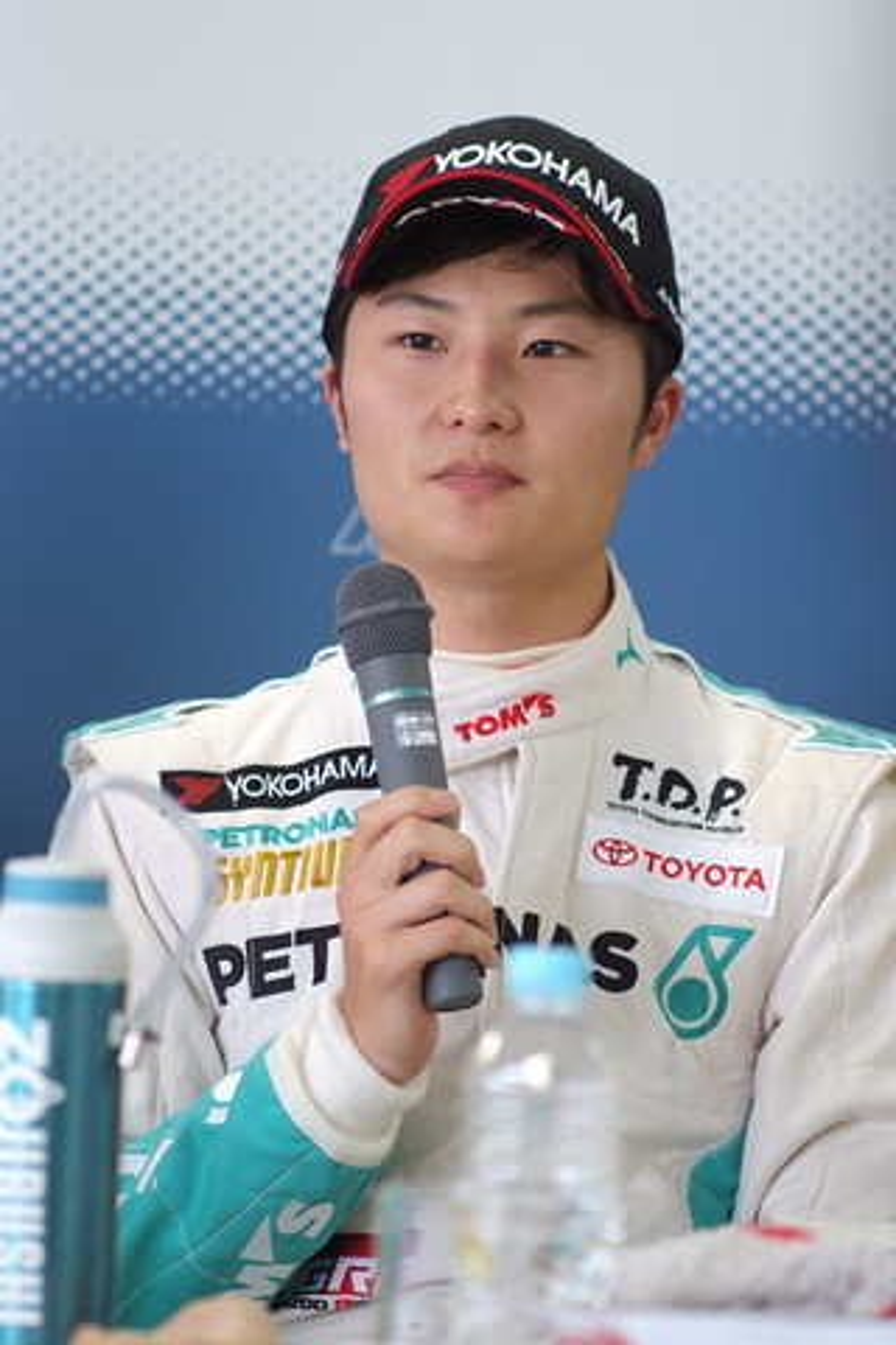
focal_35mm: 158
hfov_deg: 8.7
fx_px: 5898
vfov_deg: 13.0
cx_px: 448
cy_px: 672
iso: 800
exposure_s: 1/125
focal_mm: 105
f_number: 2.5
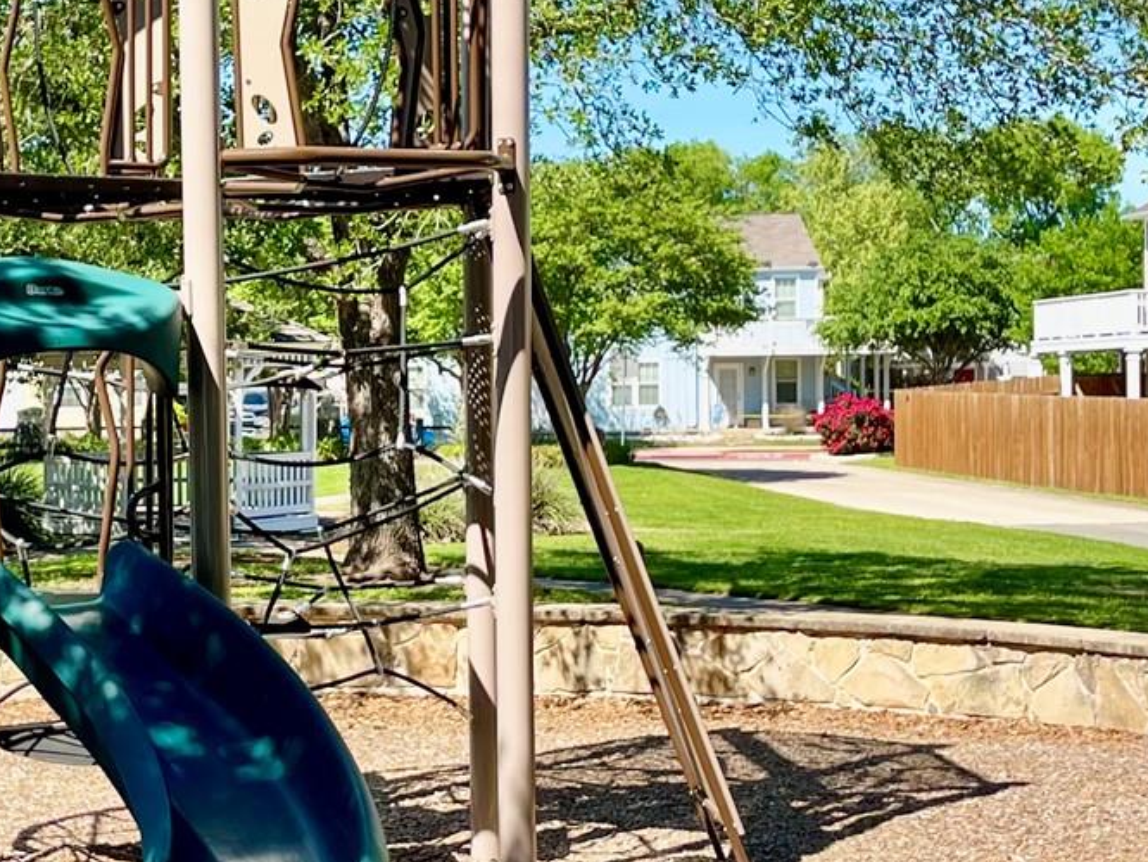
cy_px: 460
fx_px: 2554
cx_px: 199
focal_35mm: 77
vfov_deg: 19.1
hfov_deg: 24.8
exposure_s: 1/1011
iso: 32
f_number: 1.6
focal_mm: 5.1
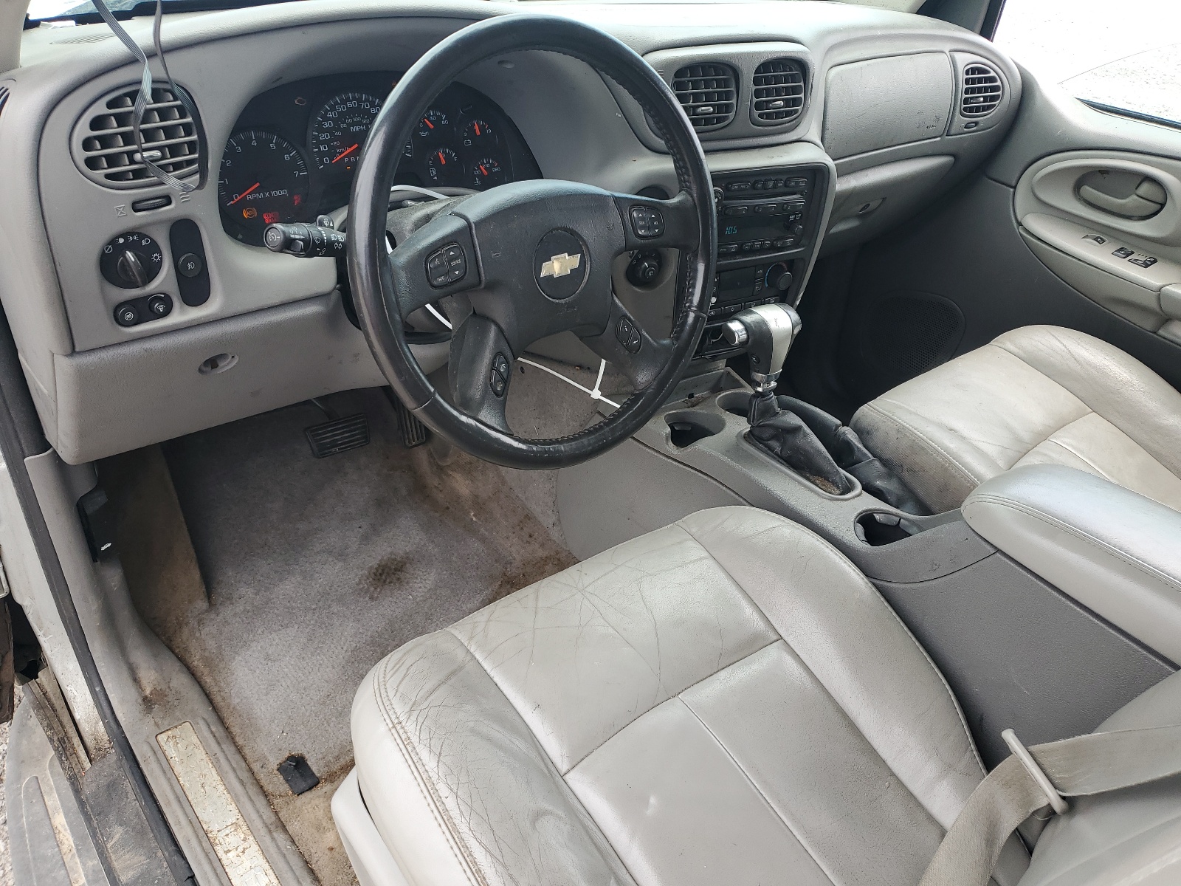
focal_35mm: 26
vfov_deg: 53.1
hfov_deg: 67.3
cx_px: 590
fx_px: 887
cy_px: 443
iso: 50
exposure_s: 1/370
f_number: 1.5
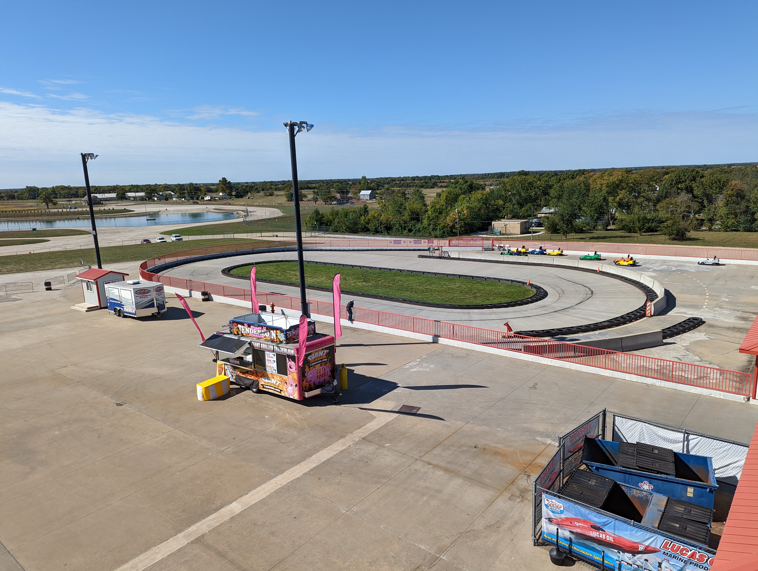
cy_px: 286
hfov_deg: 71.5
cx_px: 379
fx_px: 526
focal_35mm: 24
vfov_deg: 56.9
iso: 42
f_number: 1.85
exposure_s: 1/2217
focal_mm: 6.81
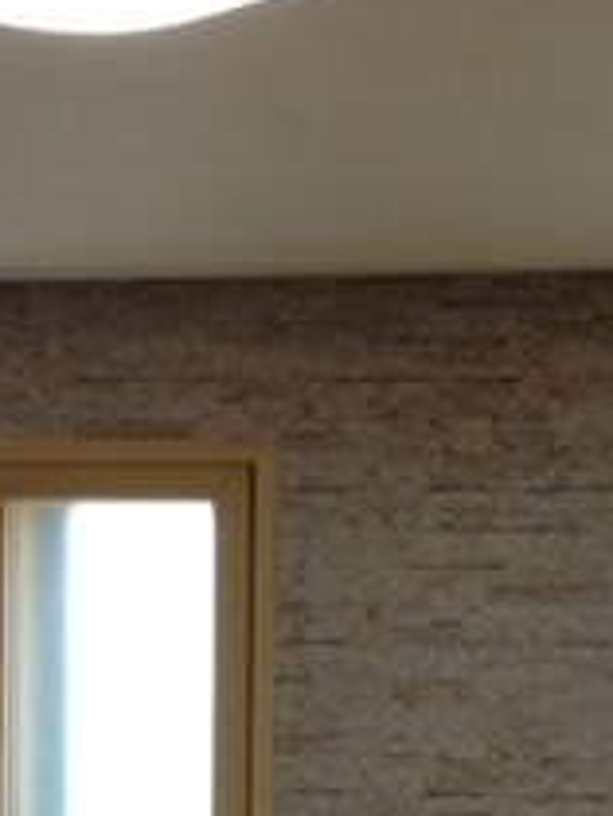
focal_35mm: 107
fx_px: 2524
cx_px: 586
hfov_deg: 13.7
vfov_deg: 17.7
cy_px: 914
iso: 64
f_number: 2.4
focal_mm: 4.28
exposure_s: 1/40
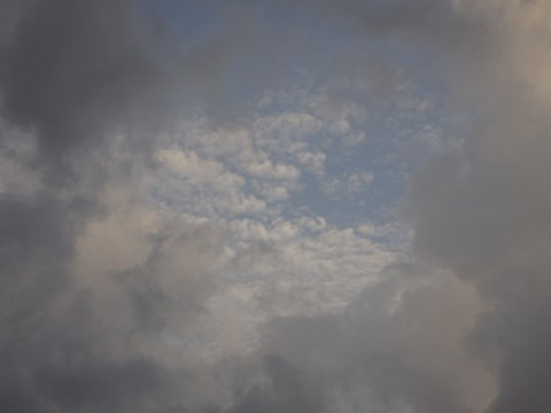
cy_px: 206
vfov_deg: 24.4
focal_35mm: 60
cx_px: 276
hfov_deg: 32.2
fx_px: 955
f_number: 4.5
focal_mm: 10.23
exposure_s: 1/320
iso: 80
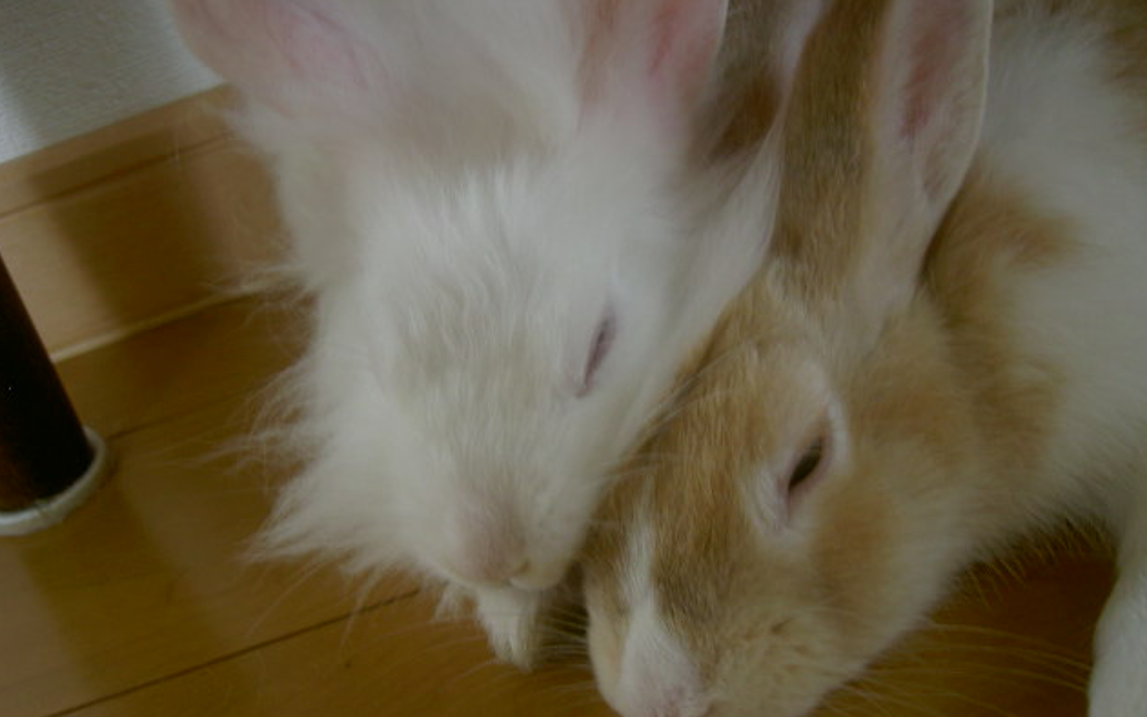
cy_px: 431
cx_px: 572
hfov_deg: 47.2
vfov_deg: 30.5
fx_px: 1313
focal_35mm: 42
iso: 100
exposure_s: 1/8
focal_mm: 8
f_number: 2.8
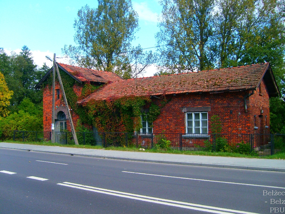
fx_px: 288
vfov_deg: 40.7
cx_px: 142
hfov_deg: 52.6
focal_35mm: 35
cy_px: 107
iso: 80
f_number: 7.1
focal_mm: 5.8
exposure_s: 1/125
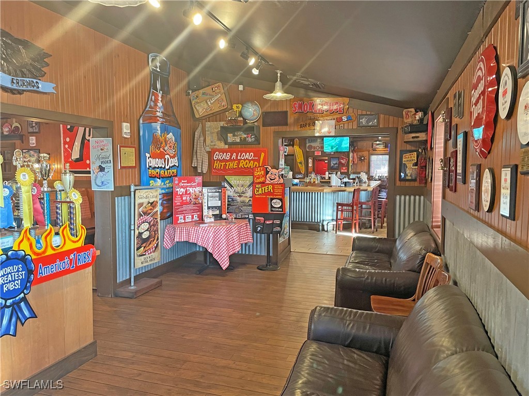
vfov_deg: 53.1
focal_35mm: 26
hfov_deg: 67.3
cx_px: 264
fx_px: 397
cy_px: 198
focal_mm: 4.2
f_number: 1.6
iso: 500
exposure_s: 1/60
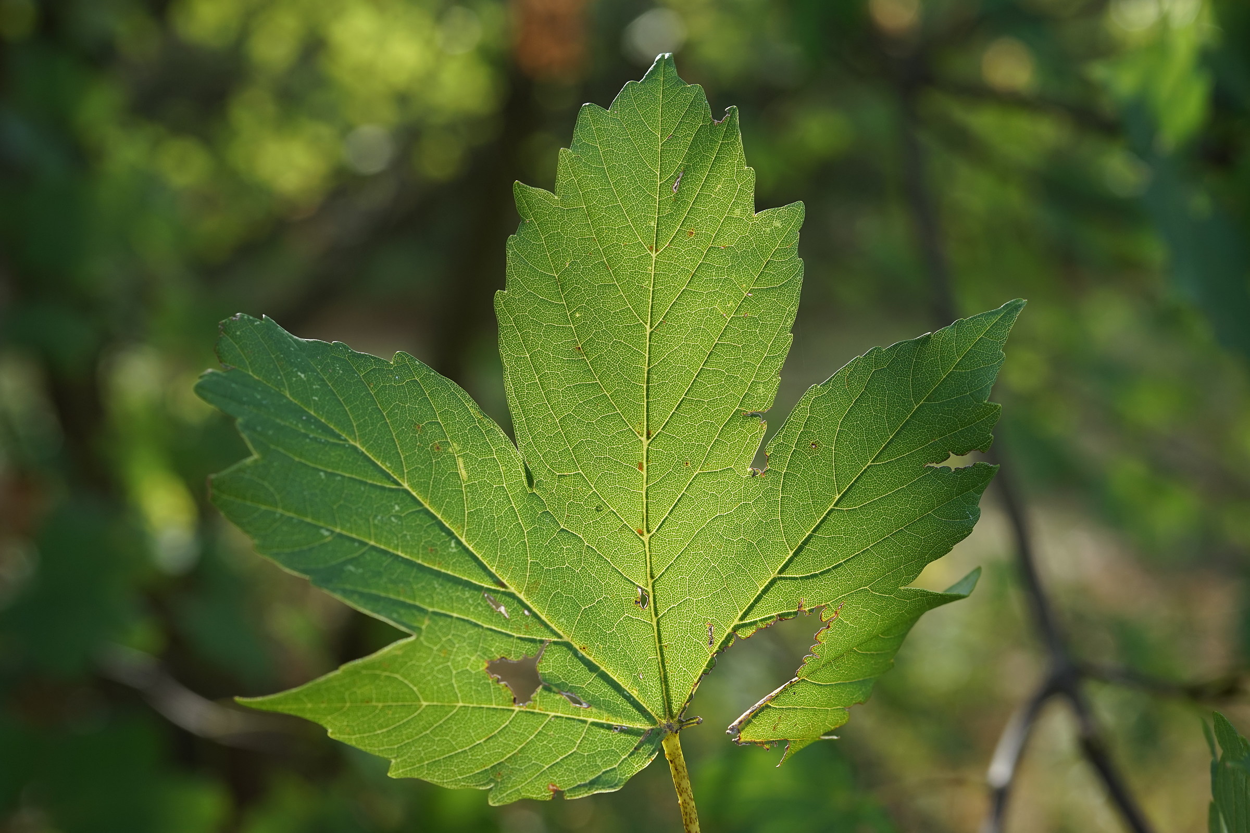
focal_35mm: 50
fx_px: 1736
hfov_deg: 39.6
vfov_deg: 27.0
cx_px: 625
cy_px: 416
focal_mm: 50
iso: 320
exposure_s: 1/250
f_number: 5.6
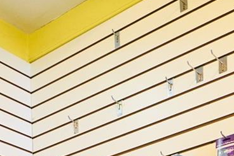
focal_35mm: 78
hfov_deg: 25.0
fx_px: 507
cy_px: 356
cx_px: 10
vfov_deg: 13.5
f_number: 2.8
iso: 1250
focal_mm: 14
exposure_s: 1/160
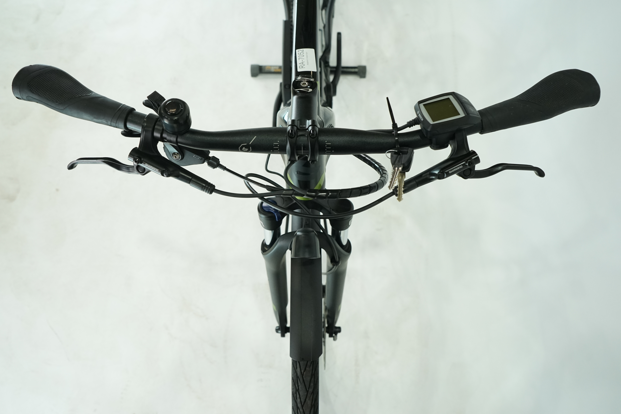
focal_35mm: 28
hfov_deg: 65.5
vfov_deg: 46.4
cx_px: 310
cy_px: 207
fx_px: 483
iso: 1600
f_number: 5.6
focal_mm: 28
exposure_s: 1/200
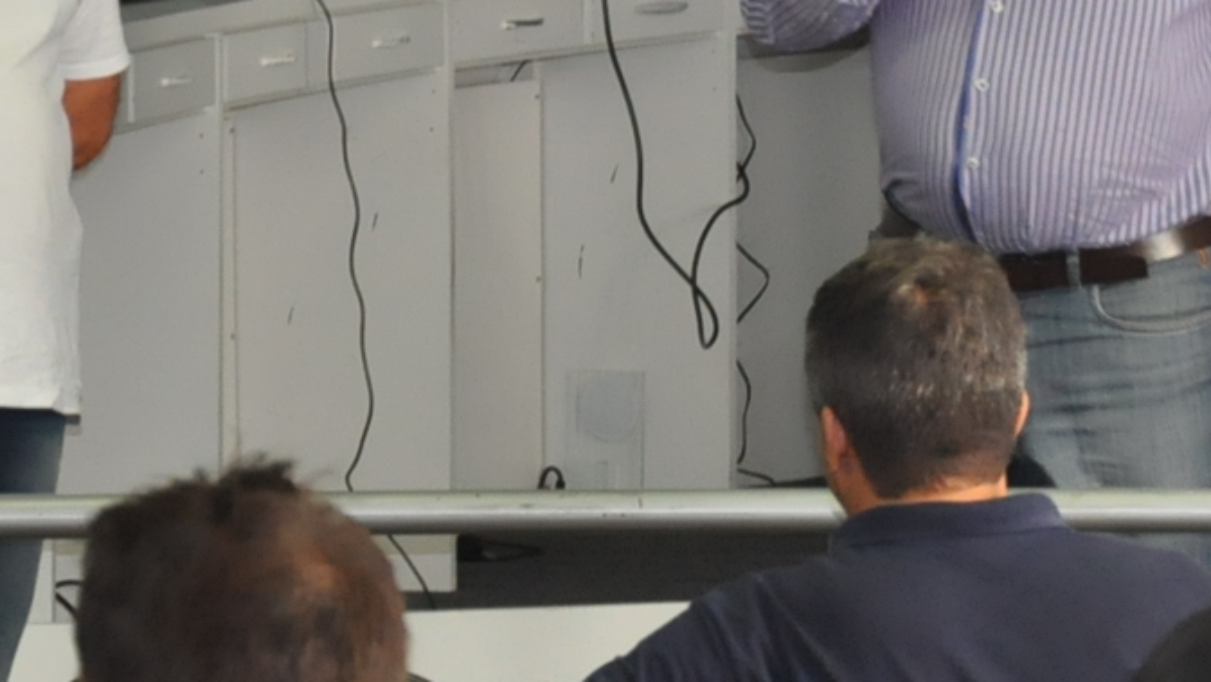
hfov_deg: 6.2
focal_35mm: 350
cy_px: -50
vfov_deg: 3.5
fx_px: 11242
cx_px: 1128
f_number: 5.3
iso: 2000
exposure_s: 1/60
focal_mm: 70
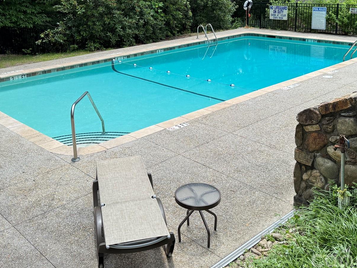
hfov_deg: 45.8
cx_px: 175
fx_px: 423
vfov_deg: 34.2
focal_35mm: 41
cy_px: 58
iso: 80
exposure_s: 1/1637
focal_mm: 6.76
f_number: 1.78
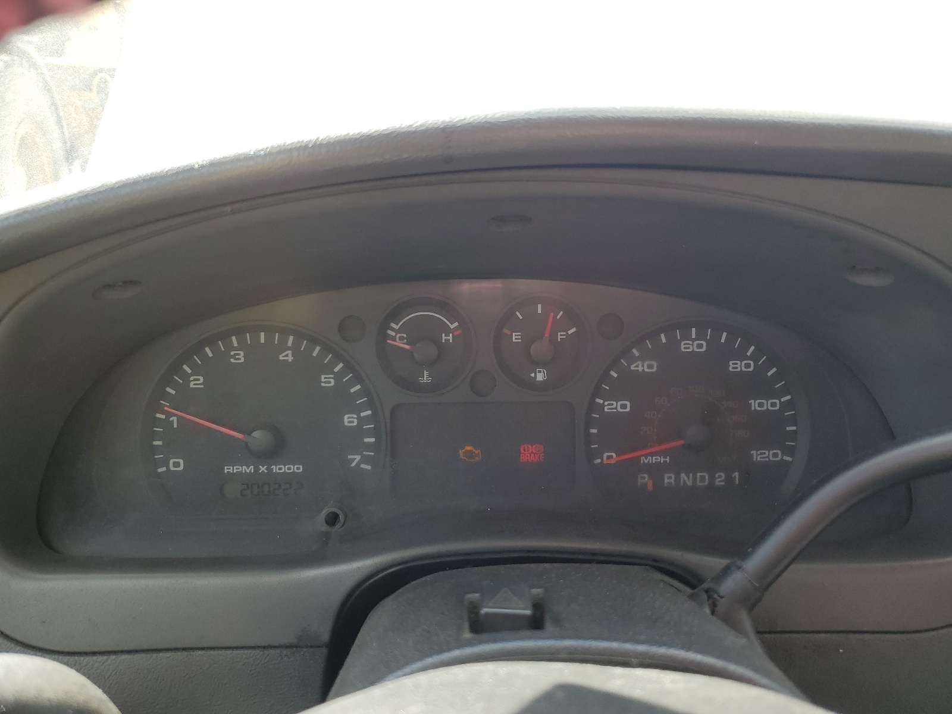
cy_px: 357
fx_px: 715
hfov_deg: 67.3
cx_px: 476
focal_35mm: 26
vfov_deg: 53.1
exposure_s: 1/278
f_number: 1.5
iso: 50
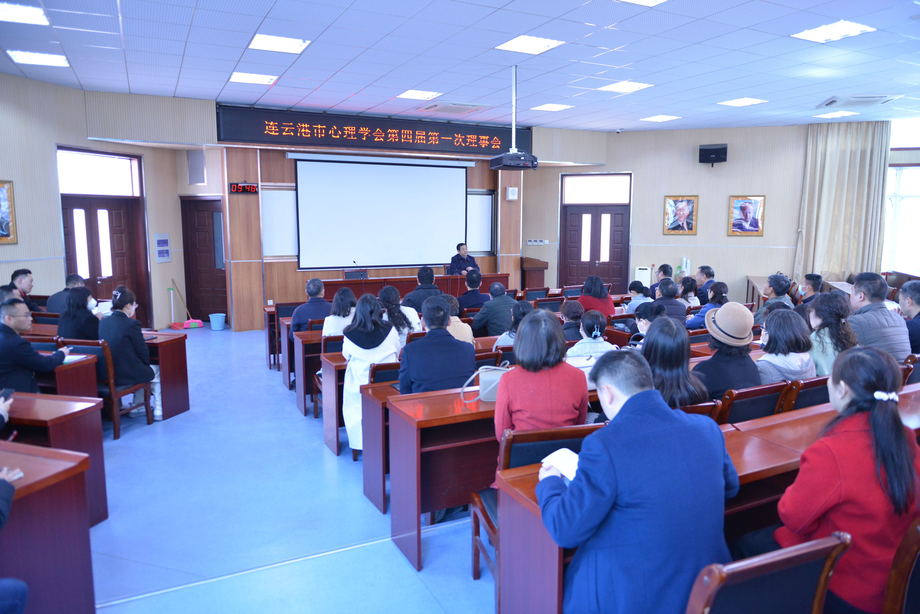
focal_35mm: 24
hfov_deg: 73.7
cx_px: 460
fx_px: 613
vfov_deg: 53.2
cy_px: 307
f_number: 2.8
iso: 2000
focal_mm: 24
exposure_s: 1/160
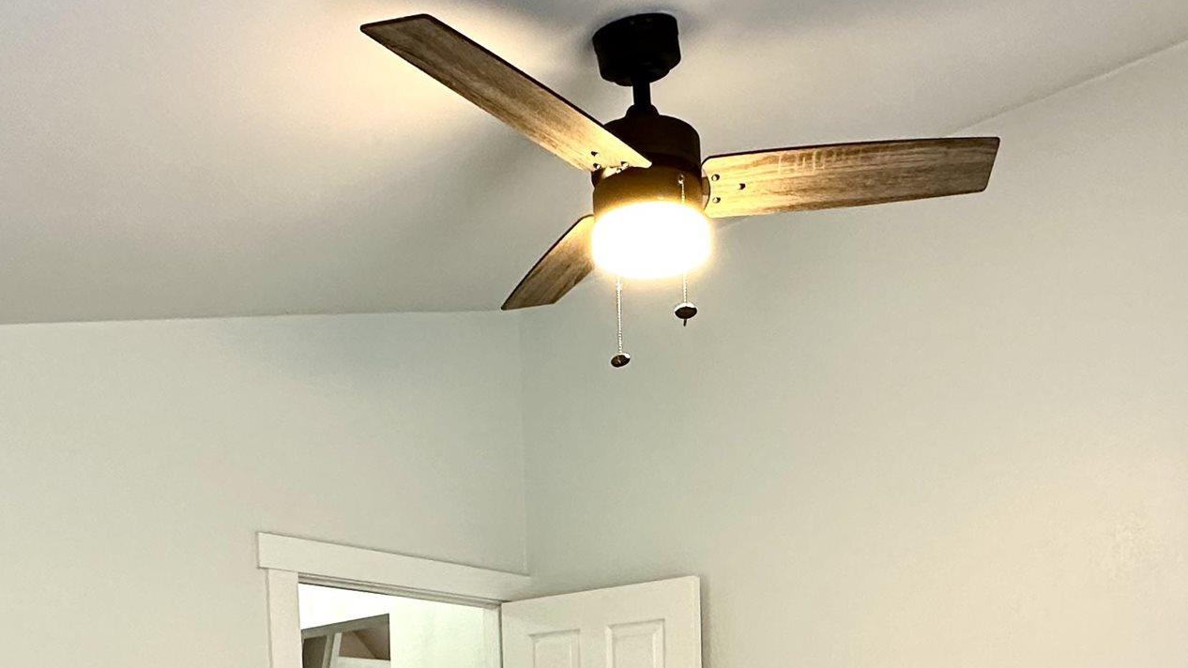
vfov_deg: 27.4
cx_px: 698
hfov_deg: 53.7
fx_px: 1165
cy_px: 839
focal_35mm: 37
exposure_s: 1/60
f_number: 2.2
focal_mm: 2.22
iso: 160
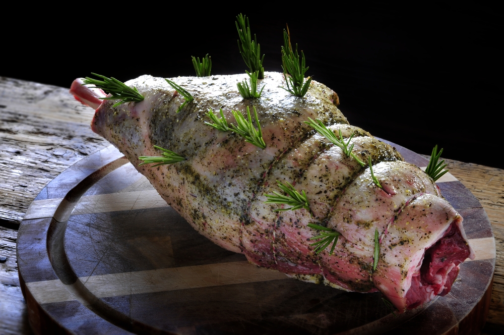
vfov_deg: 16.5
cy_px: 168
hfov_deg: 24.6
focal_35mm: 82
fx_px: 1153
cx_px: 252
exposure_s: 1
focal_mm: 55
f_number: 16
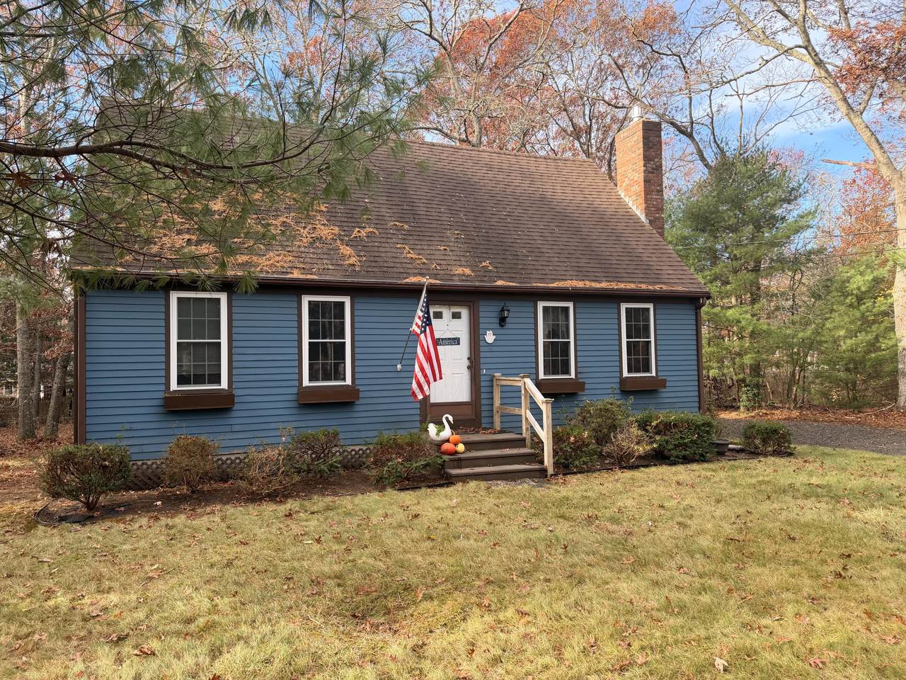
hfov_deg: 71.6
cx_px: 453
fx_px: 628
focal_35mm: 24
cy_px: 340
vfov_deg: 56.8
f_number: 1.78
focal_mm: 6.76
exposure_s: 1/575
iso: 100
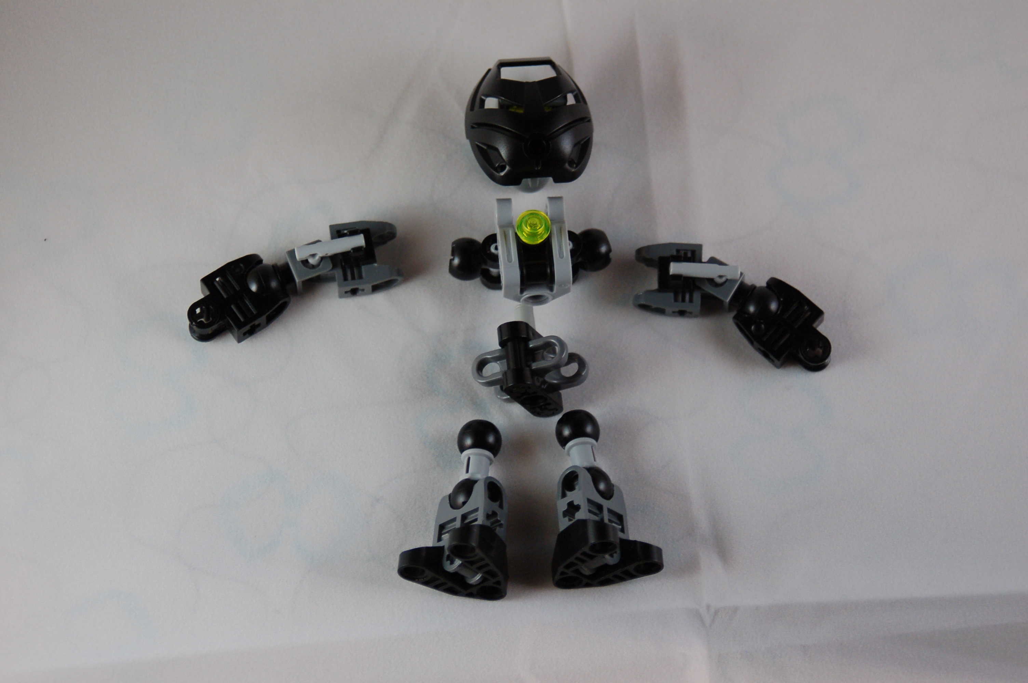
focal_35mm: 105
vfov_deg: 13.0
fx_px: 2996
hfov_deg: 19.5
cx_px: 514
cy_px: 342
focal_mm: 70
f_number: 5.3
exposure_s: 1/30
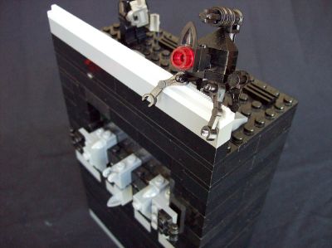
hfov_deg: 51.4
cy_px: 124
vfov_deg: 39.6
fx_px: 345
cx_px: 166
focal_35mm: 36
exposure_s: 1/8
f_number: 2.7
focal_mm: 6
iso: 160
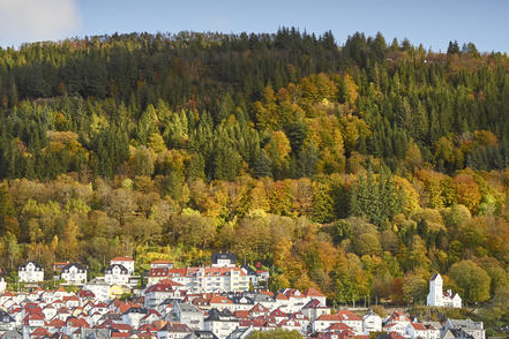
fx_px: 1386
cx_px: 255
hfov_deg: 20.8
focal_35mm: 98
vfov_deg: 13.9
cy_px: 245
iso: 400
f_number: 7.1
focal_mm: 54
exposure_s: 1/250
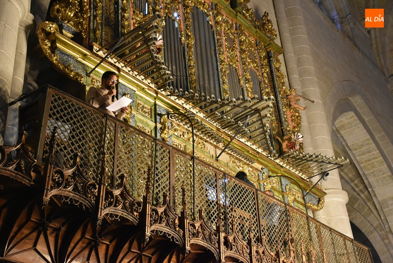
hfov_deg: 38.8
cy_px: 132
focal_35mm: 51
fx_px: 557
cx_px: 196
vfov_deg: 26.5
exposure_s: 1/60
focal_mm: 34
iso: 3600
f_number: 4.2
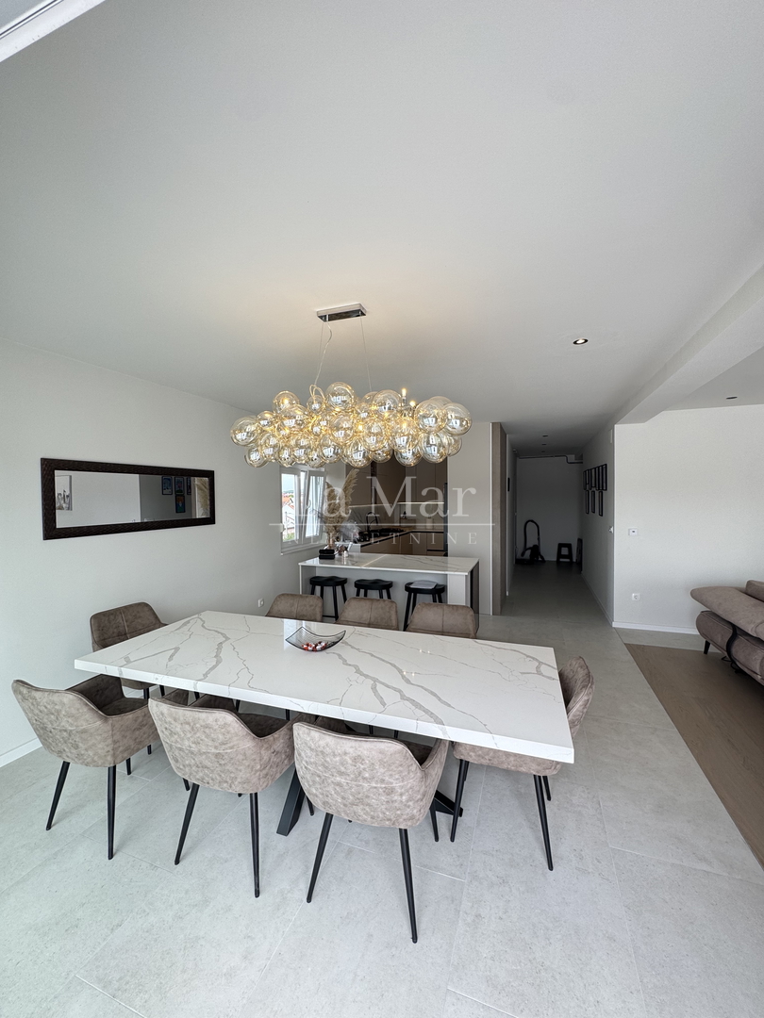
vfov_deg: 102.1
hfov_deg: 85.7
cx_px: 382
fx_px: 412
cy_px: 509
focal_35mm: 14
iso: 40
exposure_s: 1/122
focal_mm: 2.22
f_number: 2.2
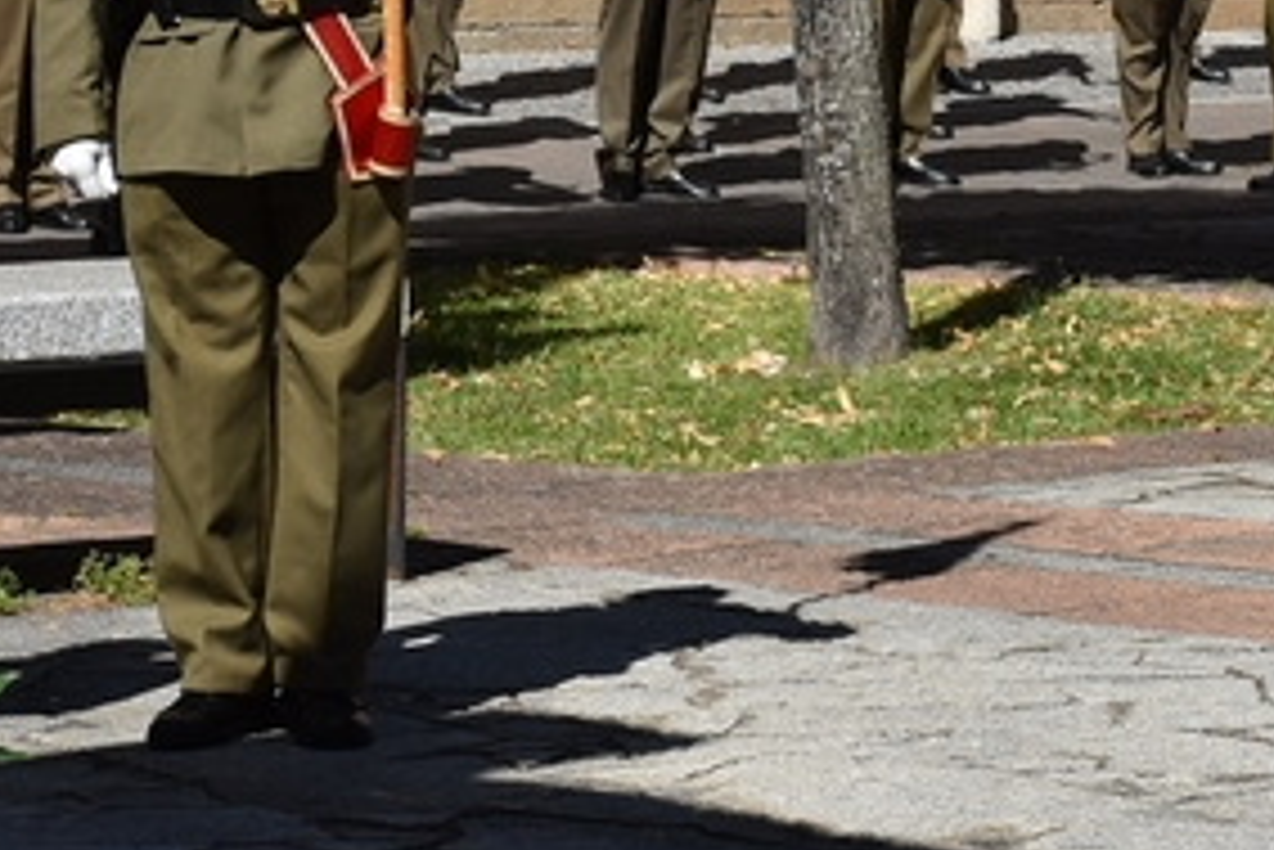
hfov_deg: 9.0
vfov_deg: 6.0
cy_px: 315
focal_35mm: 229
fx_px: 8108
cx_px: 1044
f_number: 10
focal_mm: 48
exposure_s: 1/400
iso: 200
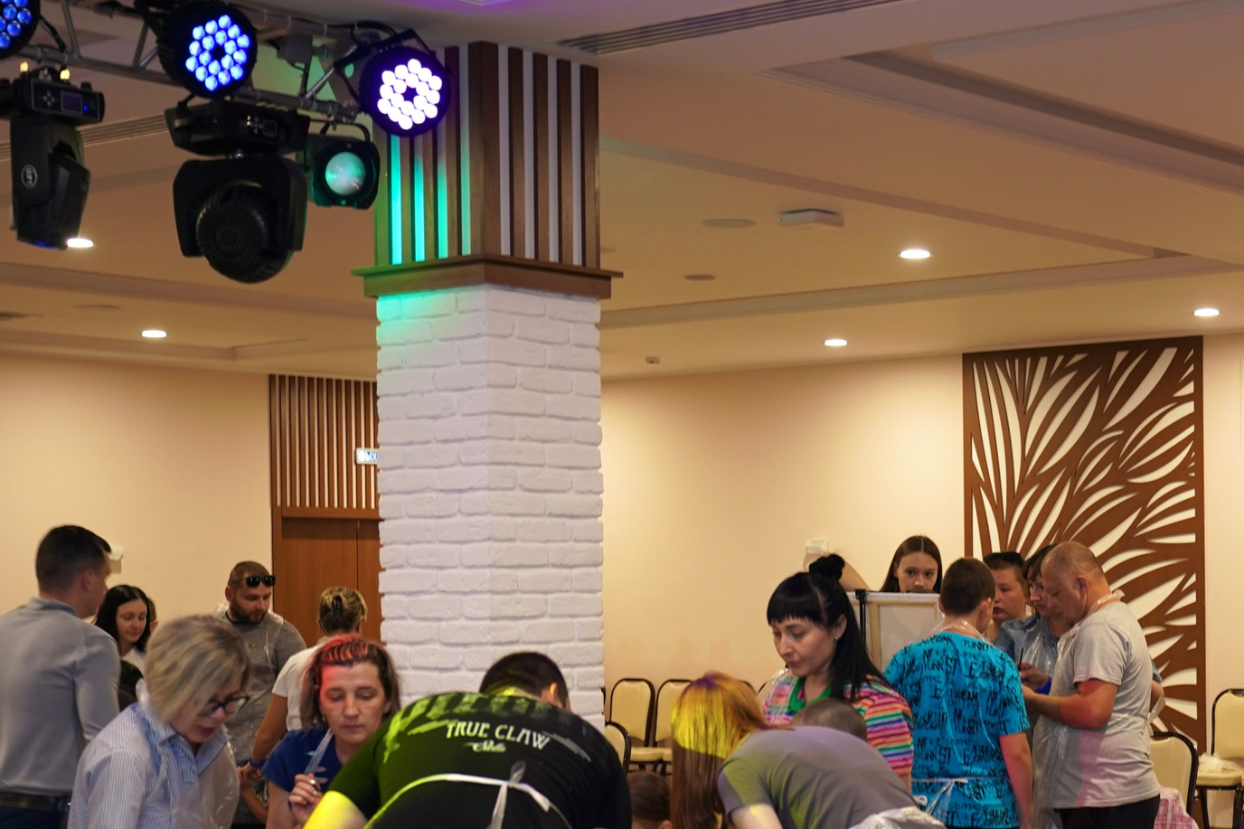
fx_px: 2315
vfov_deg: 20.2
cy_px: 622
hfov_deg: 29.4
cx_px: 993
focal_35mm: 67
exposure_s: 1/60
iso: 400
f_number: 2.8
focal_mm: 36
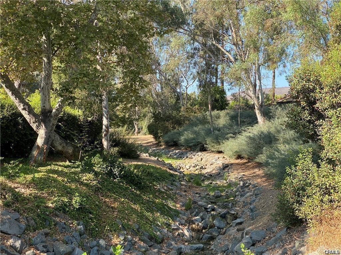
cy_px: 128
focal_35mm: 52
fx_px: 512
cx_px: 170
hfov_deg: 36.8
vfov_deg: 28.0
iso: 20
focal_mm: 6
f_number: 2
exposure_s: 1/372
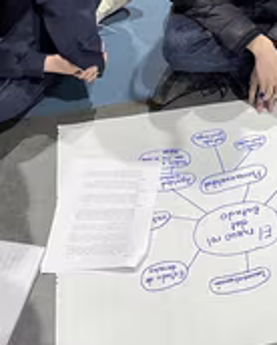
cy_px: 64
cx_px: 271
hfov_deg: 24.8
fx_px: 604
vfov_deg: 31.0
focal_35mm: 59
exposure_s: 1/72
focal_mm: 4.2
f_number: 1.6
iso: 125
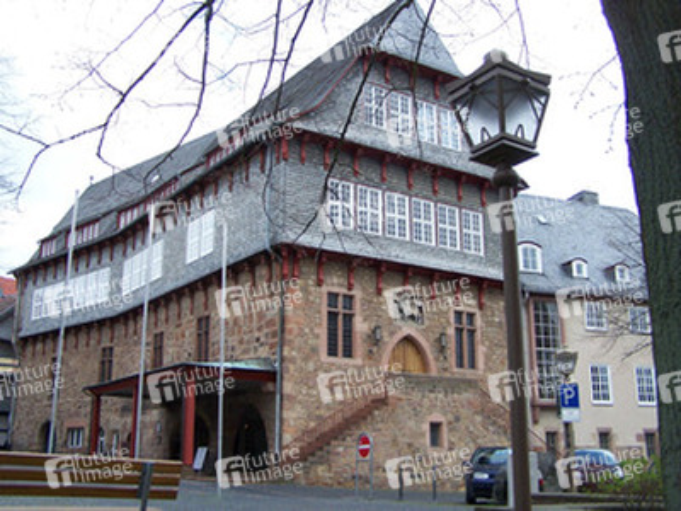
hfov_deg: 49.0
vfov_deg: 37.7
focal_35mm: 38
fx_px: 748
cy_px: 256
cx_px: 340
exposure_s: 1/800
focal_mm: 6.3
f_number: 2.8
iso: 200
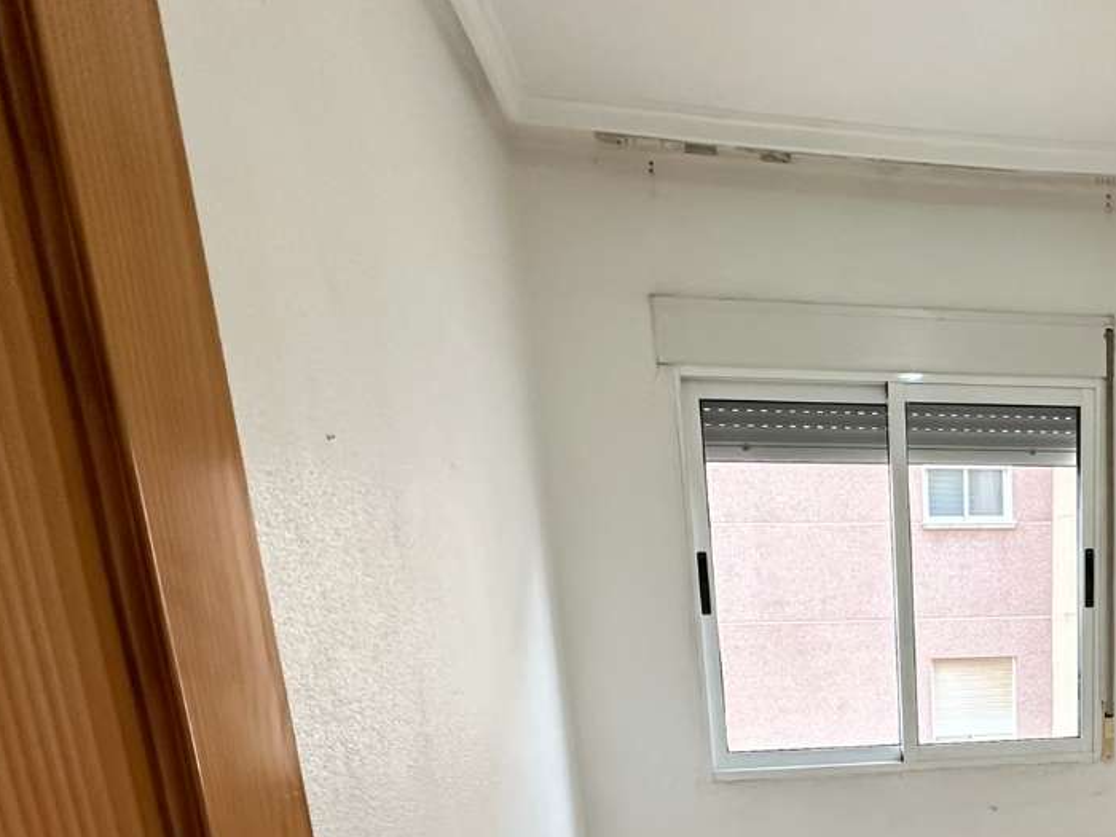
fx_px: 967
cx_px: 971
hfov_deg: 53.6
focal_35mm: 30
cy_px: 857
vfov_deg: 40.4
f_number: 2.2
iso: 320
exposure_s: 1/100
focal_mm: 2.22
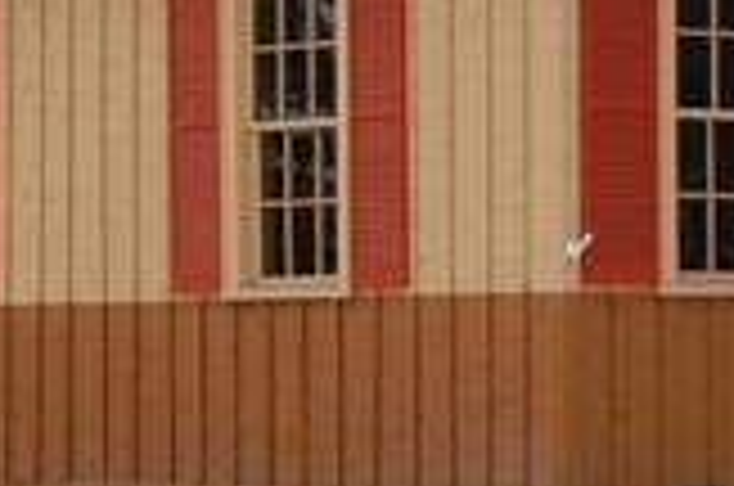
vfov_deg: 4.4
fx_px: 6308
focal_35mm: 310
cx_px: 401
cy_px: 16
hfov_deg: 6.7
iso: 200
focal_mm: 40
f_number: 8
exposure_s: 1/320
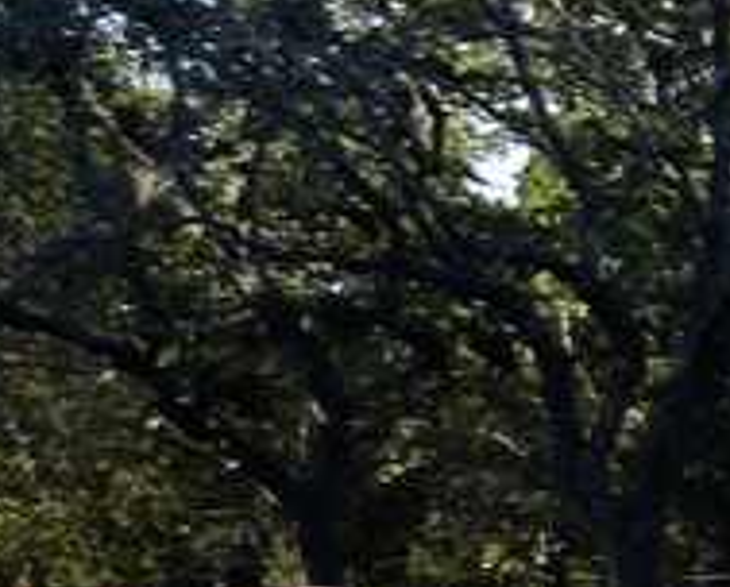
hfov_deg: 6.0
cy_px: -297
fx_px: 6257
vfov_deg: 5.3
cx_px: 2484
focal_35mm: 289
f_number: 5
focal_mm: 24
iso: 100
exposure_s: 1/200
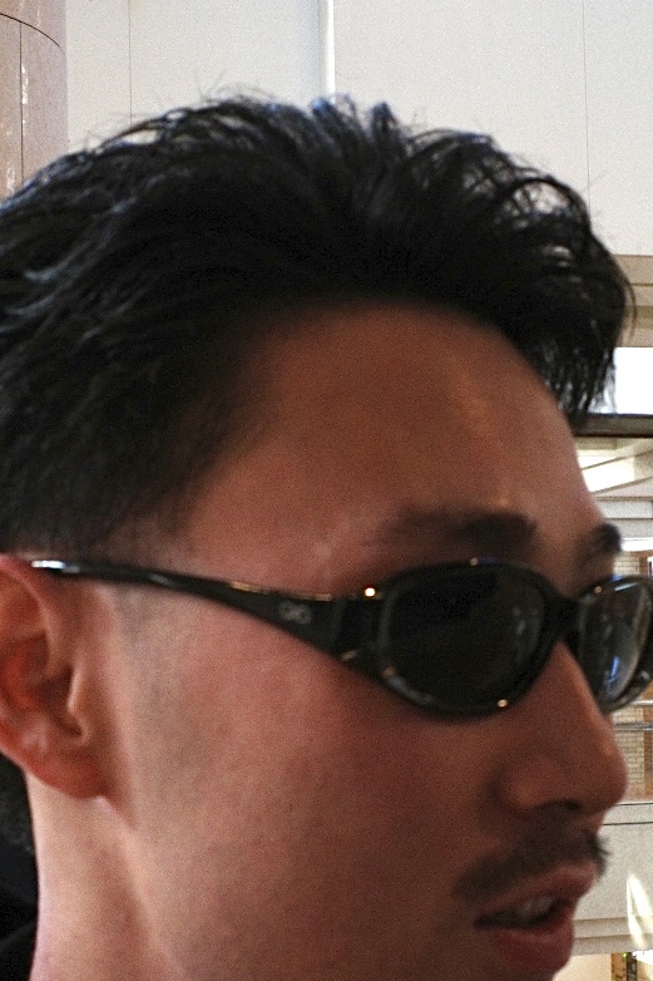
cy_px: 681
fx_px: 1388
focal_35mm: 51
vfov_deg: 38.3
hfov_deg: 26.5
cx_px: 294
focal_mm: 18.3
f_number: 6.3
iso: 400
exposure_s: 1/30
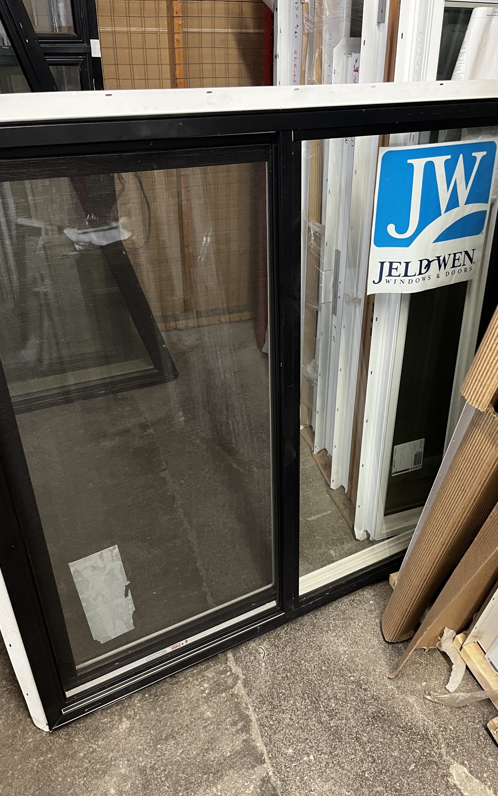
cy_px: 400
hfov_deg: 44.4
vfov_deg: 66.5
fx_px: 608
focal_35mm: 28
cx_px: 282
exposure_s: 1/43
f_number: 1.6
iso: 320
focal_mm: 5.1
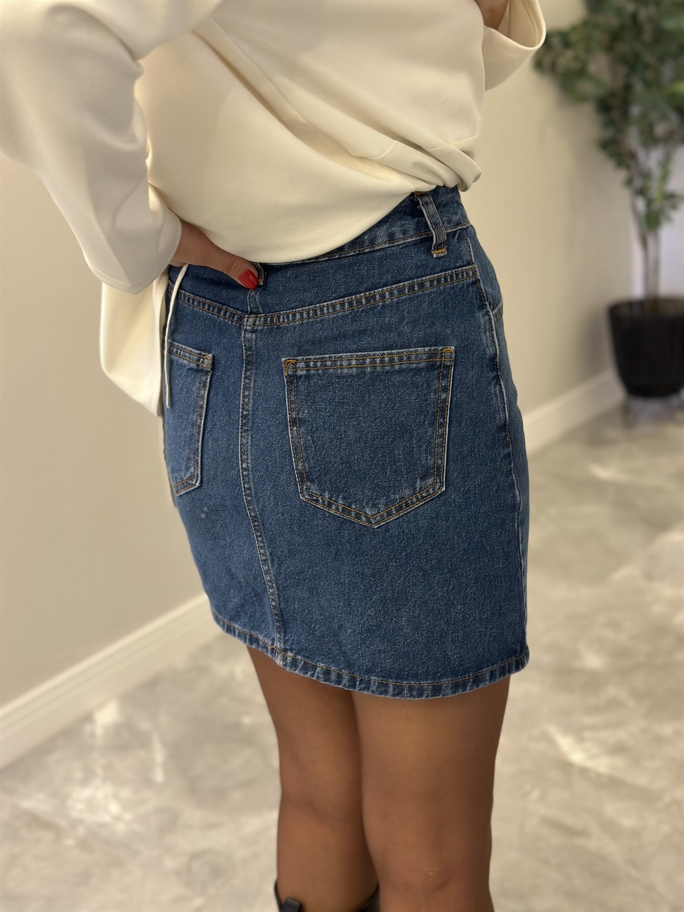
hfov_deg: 30.3
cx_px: 342
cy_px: 456
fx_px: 1265
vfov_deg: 39.7
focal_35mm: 48
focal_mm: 6.86
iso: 250
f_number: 1.78
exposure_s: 1/33
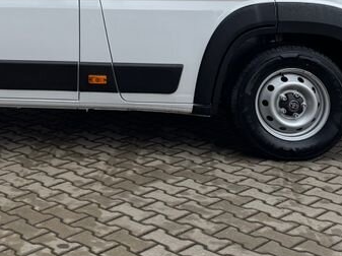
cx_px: -82
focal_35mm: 73
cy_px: -74
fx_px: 720
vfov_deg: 18.7
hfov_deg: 24.0
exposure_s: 1/1285
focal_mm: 6.76
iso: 80
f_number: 1.78
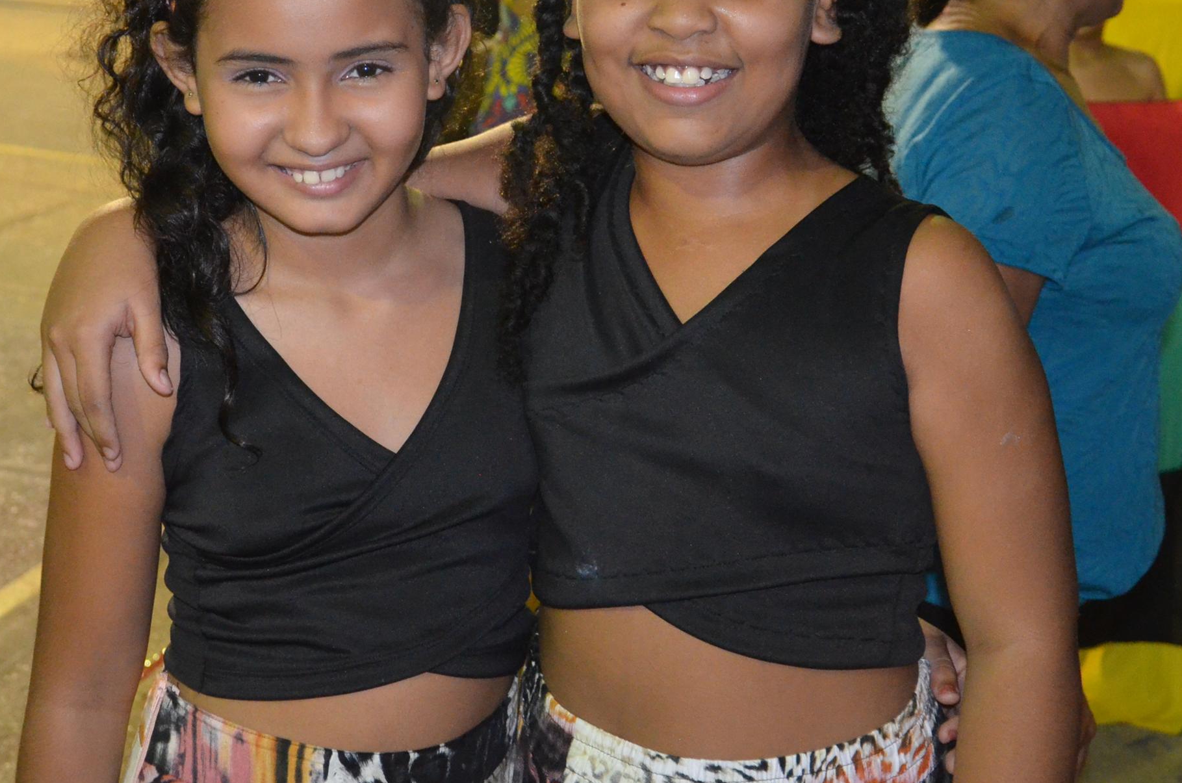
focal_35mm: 78
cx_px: 465
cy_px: 164
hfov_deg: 26.0
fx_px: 2556
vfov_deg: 17.3
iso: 3200
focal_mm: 32
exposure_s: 1/60
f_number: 4.2
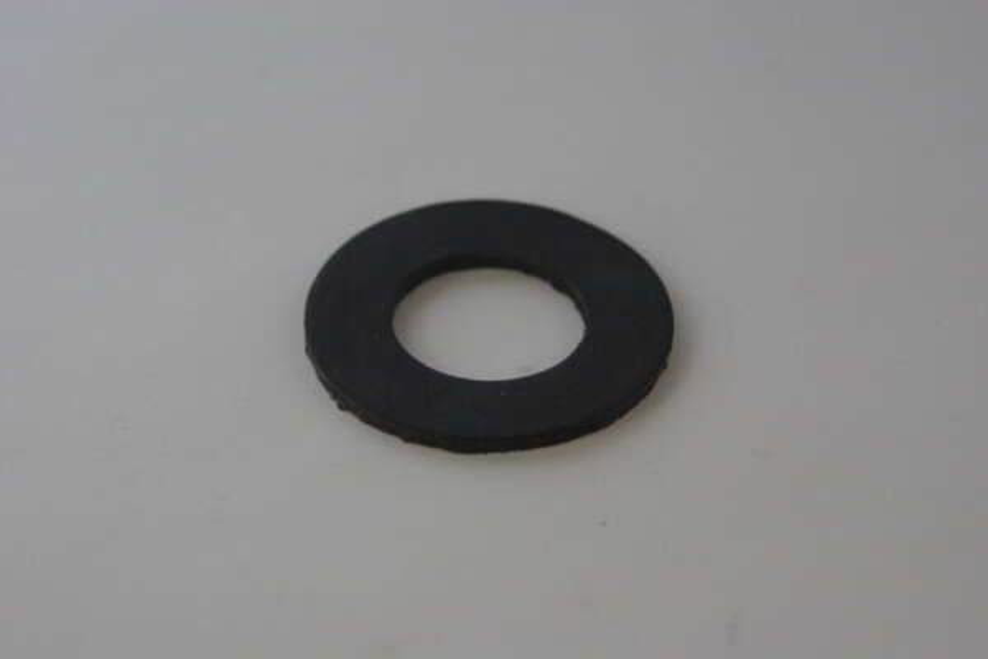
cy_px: 330
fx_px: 3293
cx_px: 494
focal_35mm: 120
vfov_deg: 11.4
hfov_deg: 17.1
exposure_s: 1/45
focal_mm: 80
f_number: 5.6
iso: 800
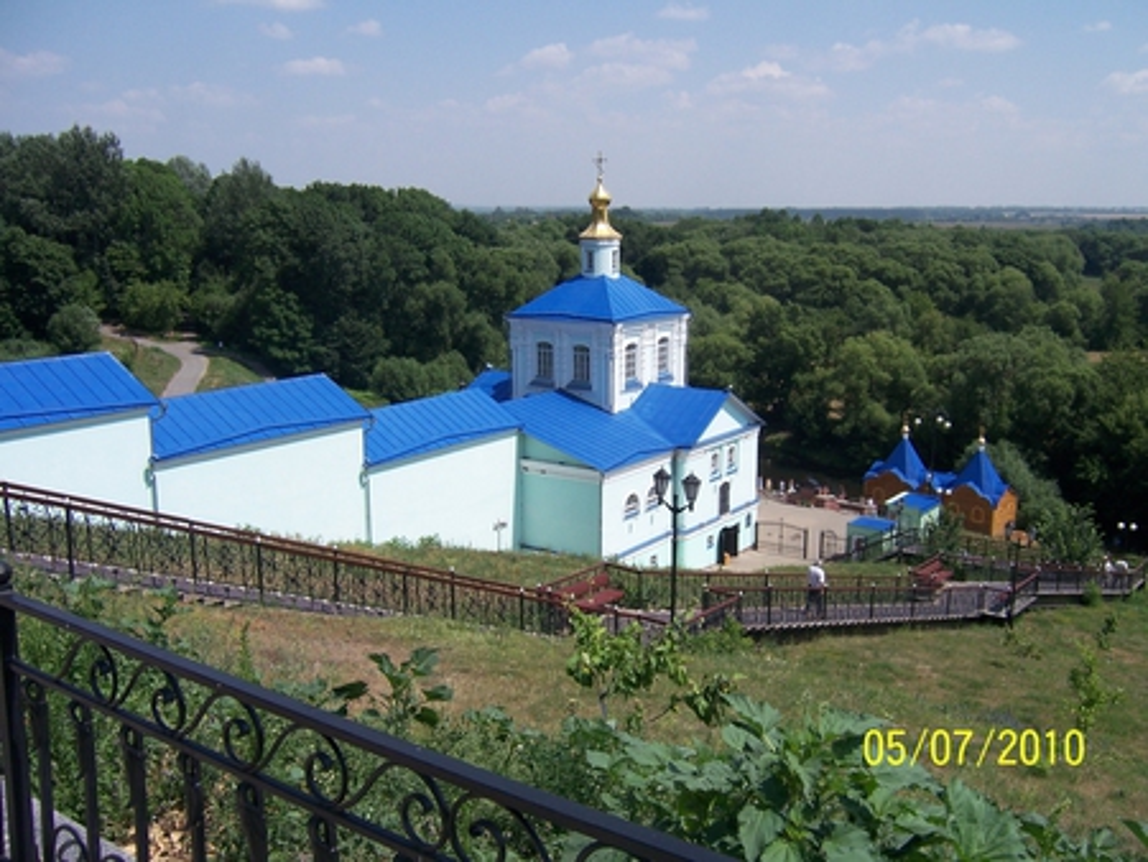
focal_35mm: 33
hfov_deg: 55.3
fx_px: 1095
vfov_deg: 43.0
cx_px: 574
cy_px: 431
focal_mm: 5.5
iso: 80
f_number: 4
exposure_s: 1/1000
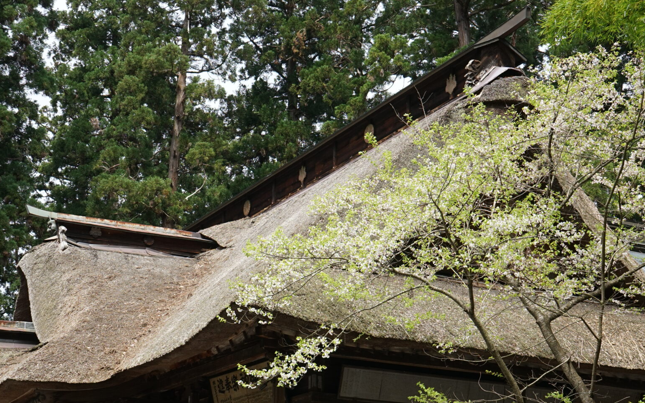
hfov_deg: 30.2
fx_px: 1195
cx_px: 281
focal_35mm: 68
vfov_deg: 18.9
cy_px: 324
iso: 400
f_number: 9
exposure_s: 1/320
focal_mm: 40
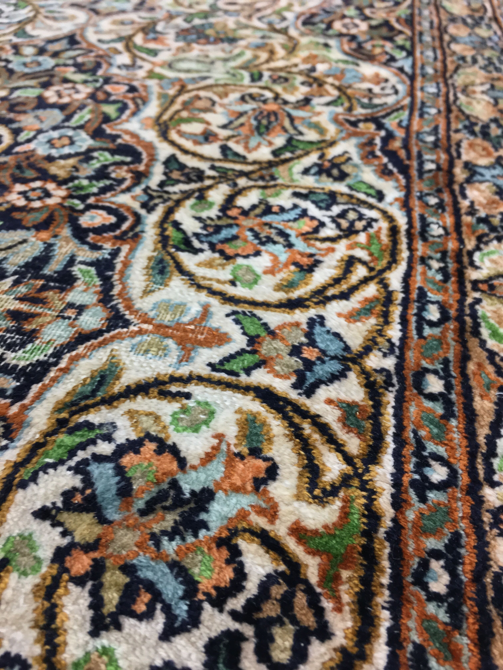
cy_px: 335
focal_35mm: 29
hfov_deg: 48.2
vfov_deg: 61.7
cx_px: 252
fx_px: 562
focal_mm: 4.15
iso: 125
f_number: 2.2
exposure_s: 1/33
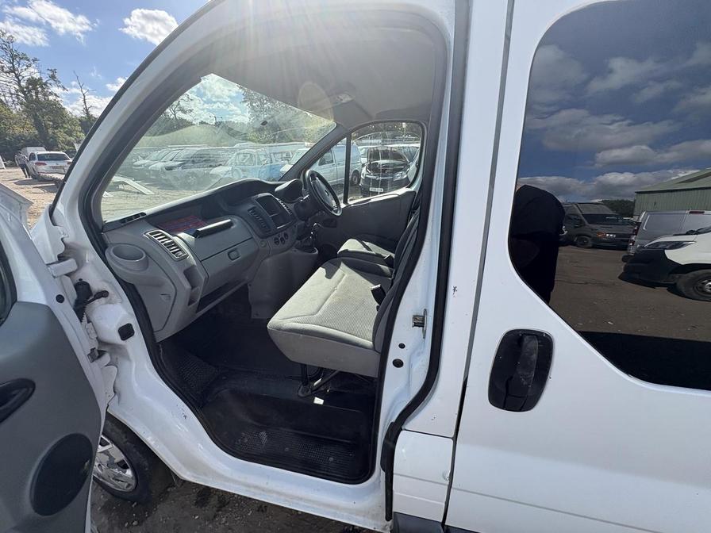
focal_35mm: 14
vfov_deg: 85.7
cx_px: 356
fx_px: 288
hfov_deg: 102.1
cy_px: 266
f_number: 2.2
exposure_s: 1/578
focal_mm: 2.22
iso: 40
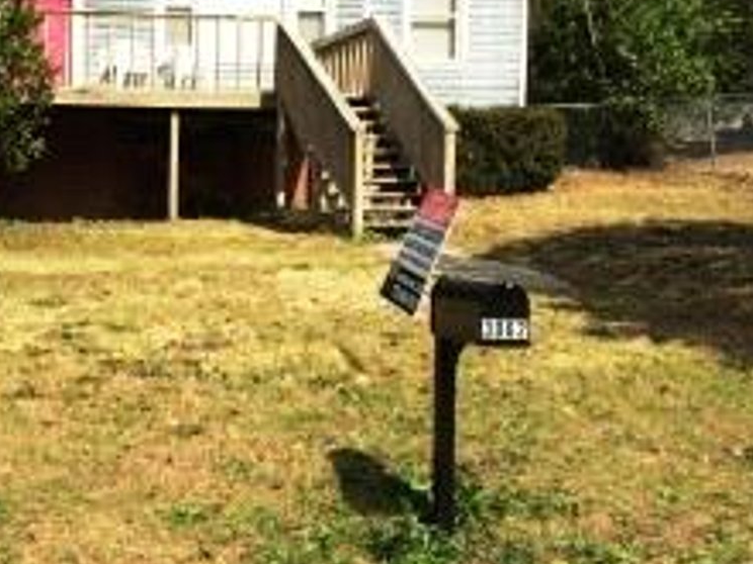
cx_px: 116
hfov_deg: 31.6
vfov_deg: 24.7
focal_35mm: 59
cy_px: 189
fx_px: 1283
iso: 32
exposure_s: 1/2564
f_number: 2.2
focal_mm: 4.15
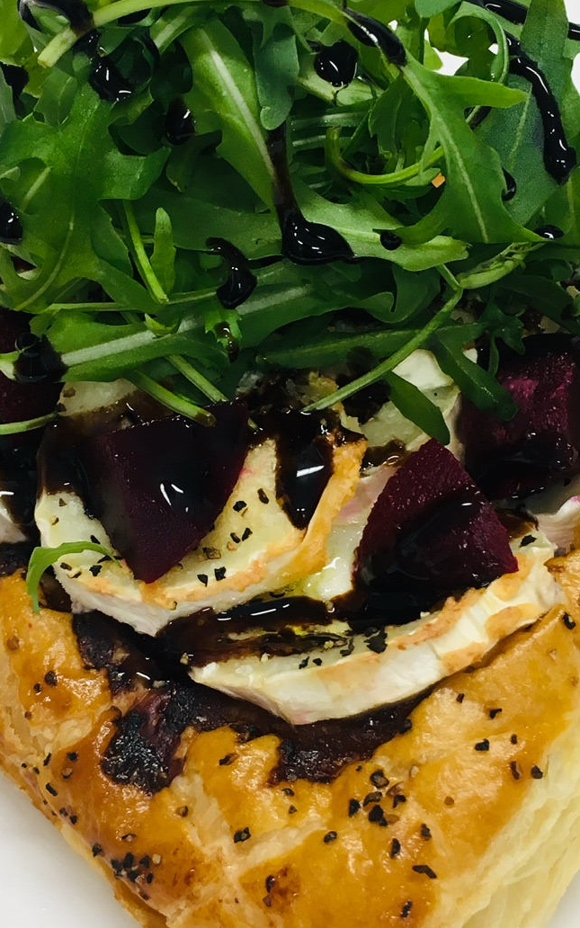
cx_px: 296
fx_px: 1543
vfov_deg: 33.5
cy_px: 471
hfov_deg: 21.3
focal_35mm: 61
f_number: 2.2
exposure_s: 1/33
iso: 25
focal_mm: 4.15
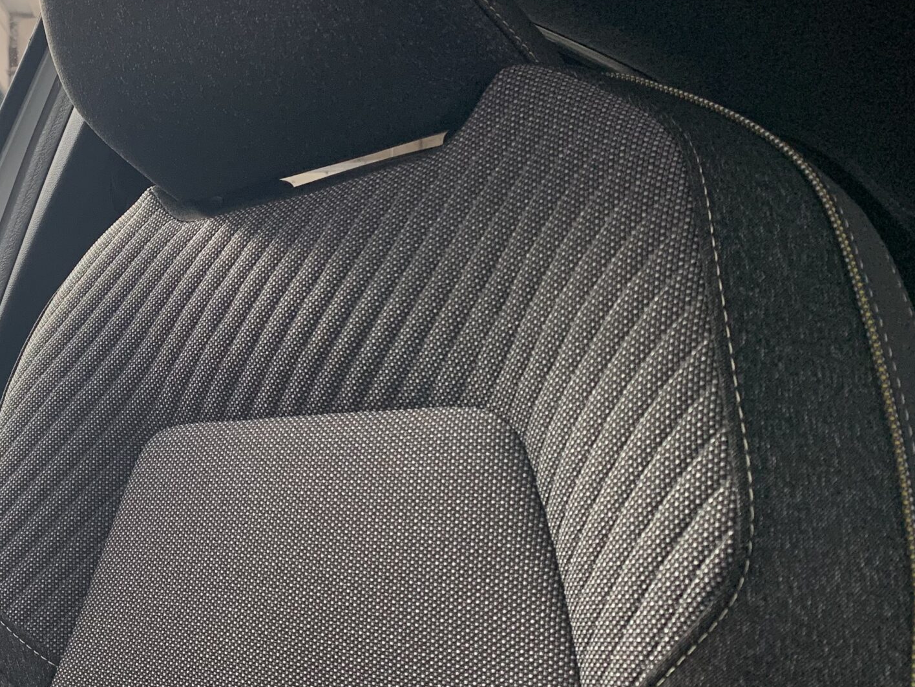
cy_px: 239
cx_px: 155
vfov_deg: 30.7
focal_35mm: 47
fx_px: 1242
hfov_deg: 38.6
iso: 100
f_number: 1.8
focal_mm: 4.25
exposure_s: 1/115
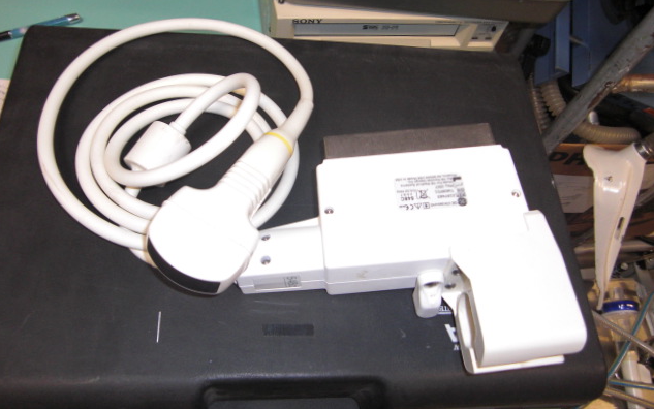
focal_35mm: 30
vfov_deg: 41.9
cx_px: 328
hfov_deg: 62.9
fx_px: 535
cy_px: 204
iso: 200
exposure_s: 1/60
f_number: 2.6
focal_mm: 4.9
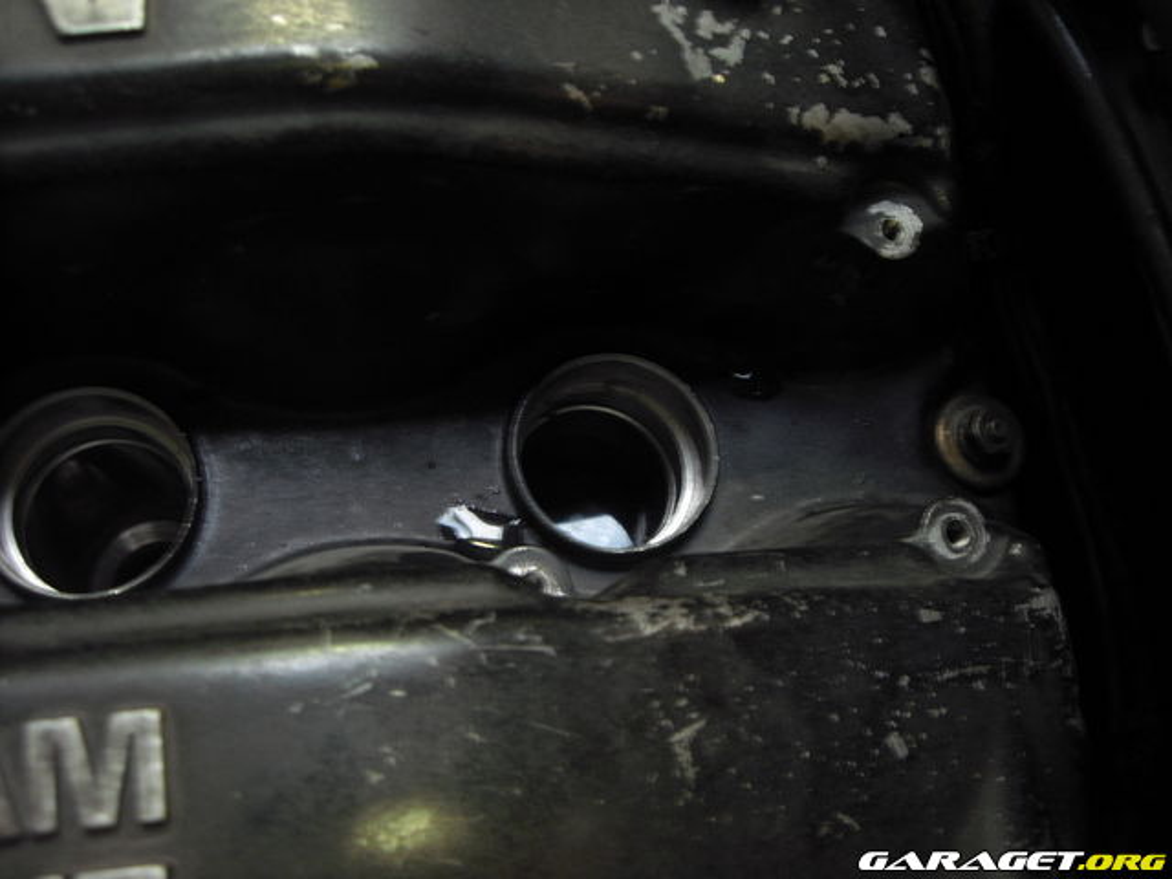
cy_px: 440
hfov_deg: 50.1
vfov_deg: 38.7
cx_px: 586
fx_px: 1253
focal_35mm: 37
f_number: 2.7
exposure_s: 1/4
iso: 200
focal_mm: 6.2
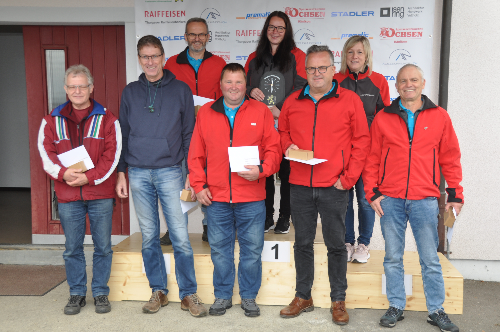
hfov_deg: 45.0
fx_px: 603
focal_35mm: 44
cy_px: 166
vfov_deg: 30.8
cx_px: 250
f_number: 6.7
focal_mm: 29
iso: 200
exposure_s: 1/180
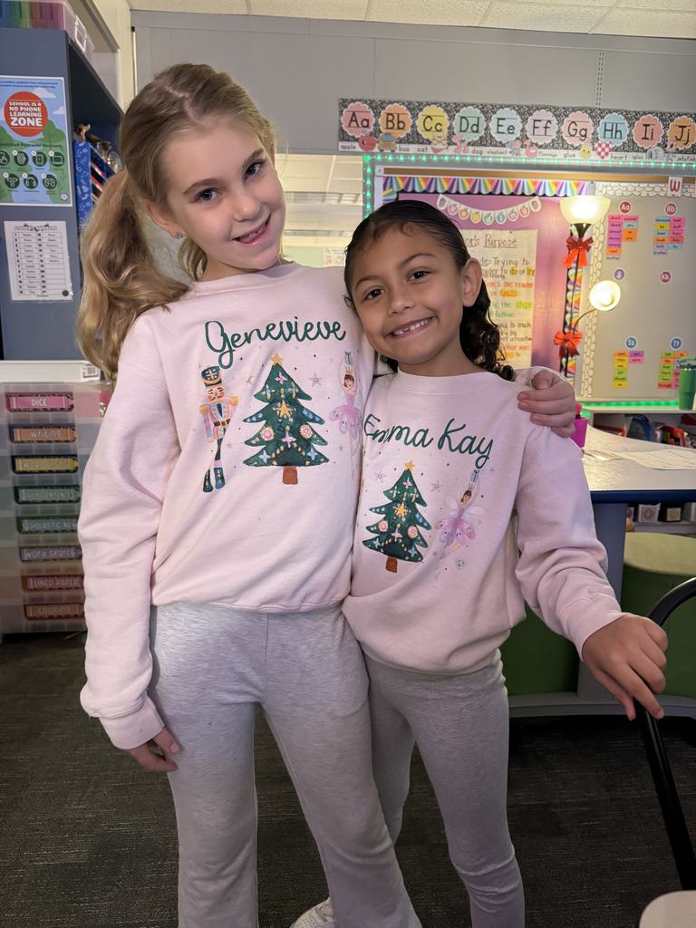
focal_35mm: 24
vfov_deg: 71.6
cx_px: 348
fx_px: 643
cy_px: 464
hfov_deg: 56.8
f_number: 1.78
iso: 640
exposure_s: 1/60
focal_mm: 6.76
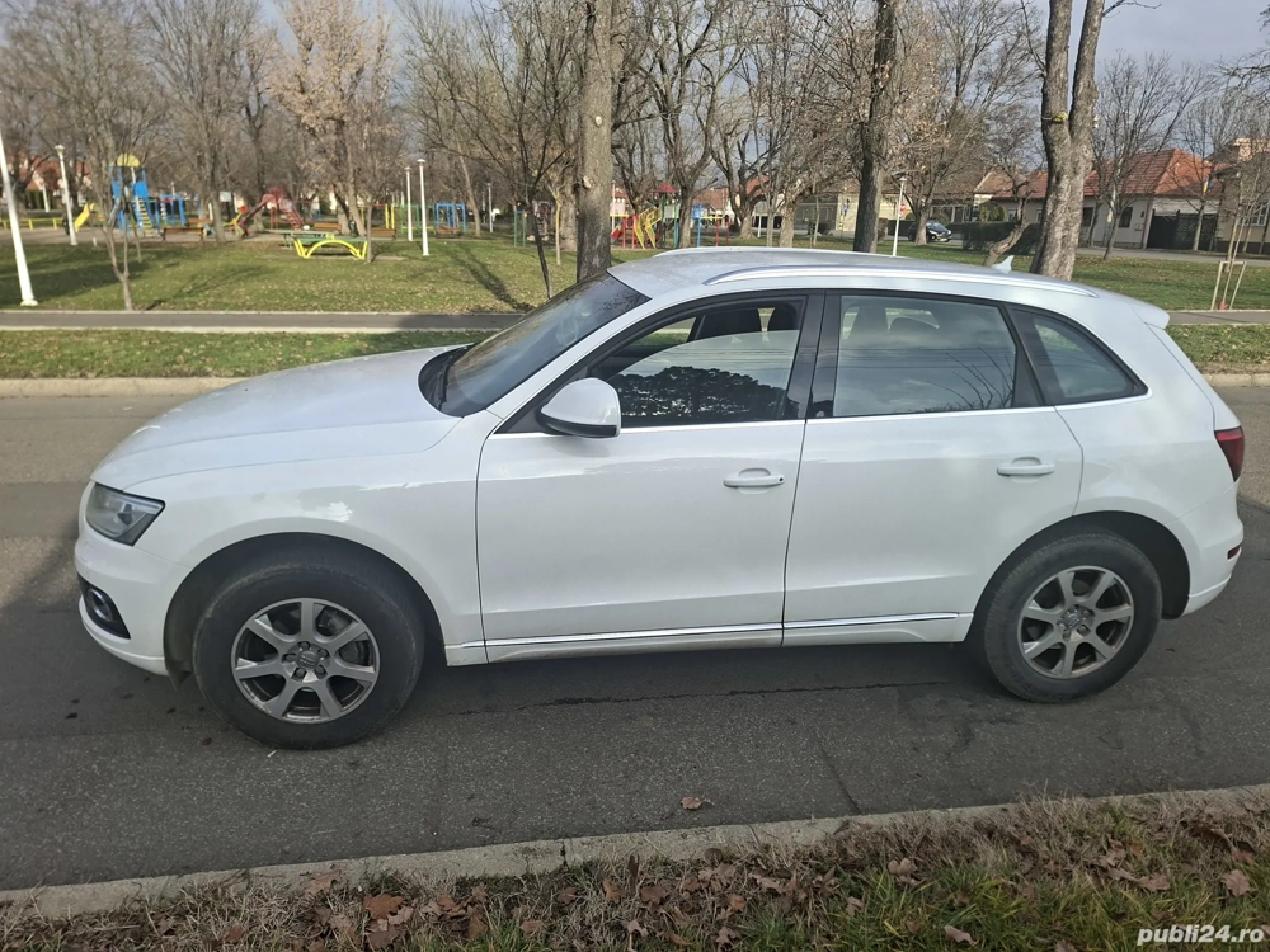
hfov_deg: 73.9
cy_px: 476
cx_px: 635
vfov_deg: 58.9
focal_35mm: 23
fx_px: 844
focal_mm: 5.54
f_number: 1.8
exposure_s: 1/773
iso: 50
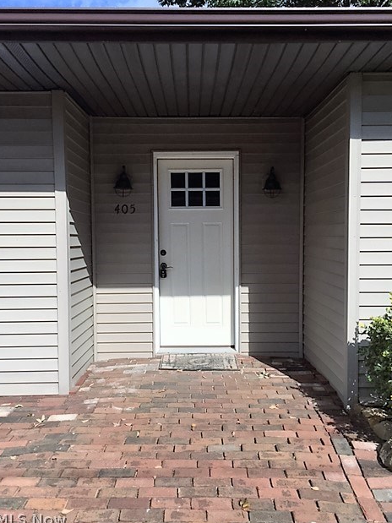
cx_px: 194
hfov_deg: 46.8
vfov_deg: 60.0
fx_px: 453
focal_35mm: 30
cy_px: 261
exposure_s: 1/2326
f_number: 2.2
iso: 32
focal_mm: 4.15
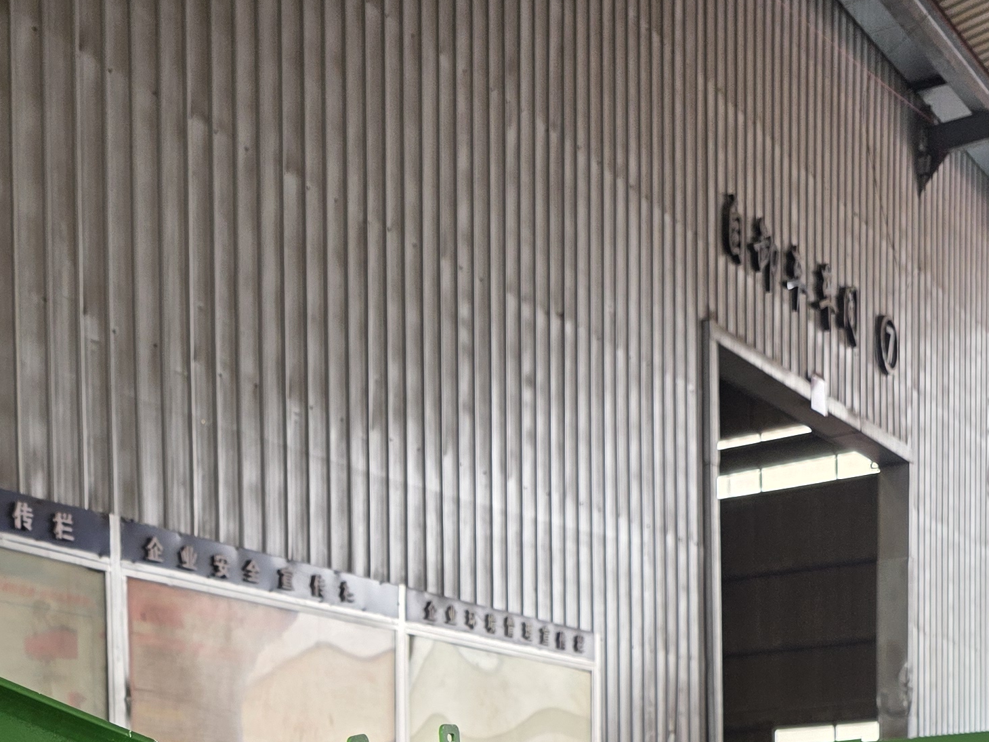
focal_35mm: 63
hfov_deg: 29.6
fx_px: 1800
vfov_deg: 20.9
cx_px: 129
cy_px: 999
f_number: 1.7
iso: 80
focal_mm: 6.3
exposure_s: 1/180
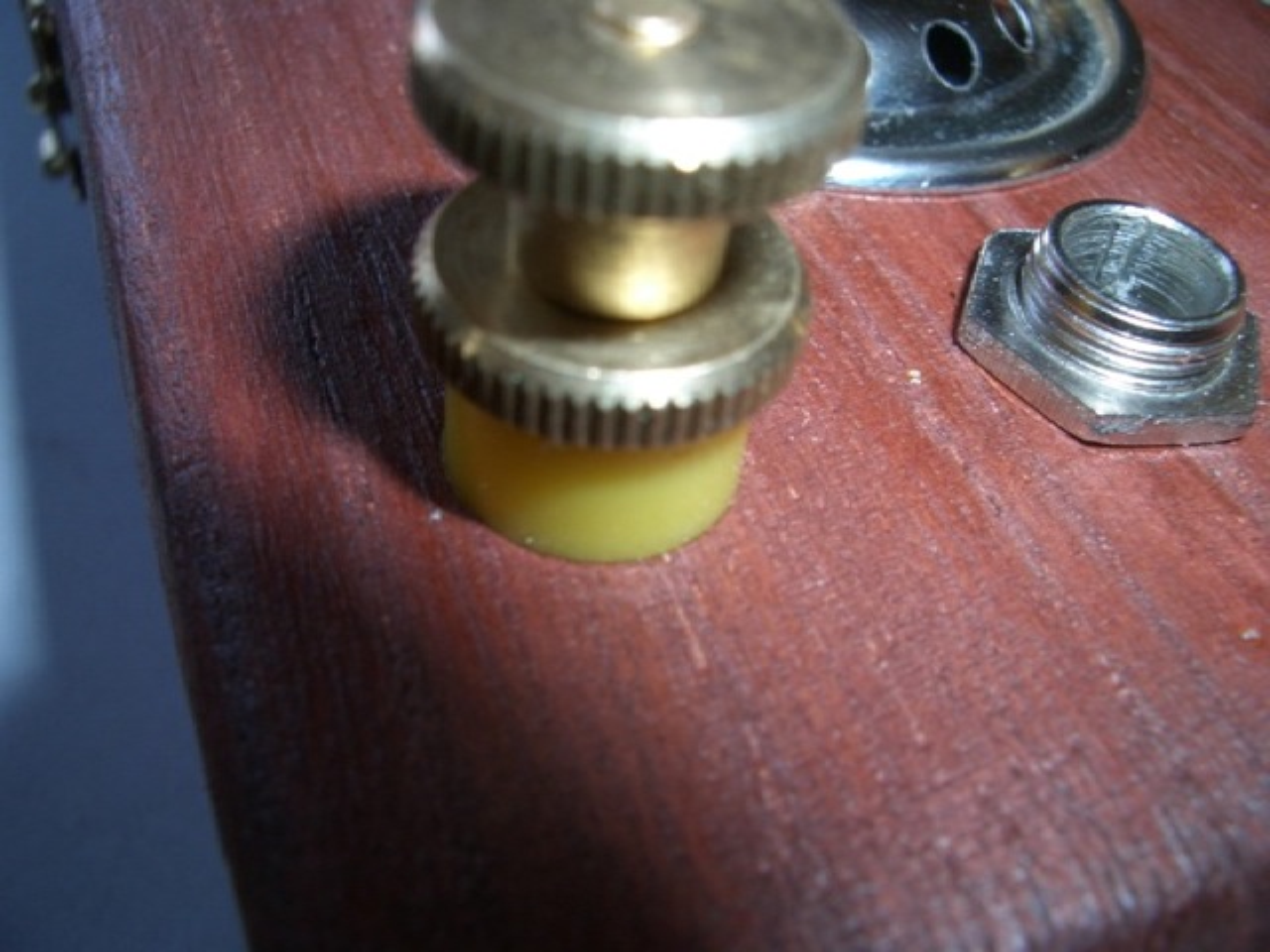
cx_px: 635
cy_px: 476
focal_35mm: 35
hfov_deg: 52.6
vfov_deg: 40.7
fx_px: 1284
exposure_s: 1/60
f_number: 4.3
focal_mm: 5.8
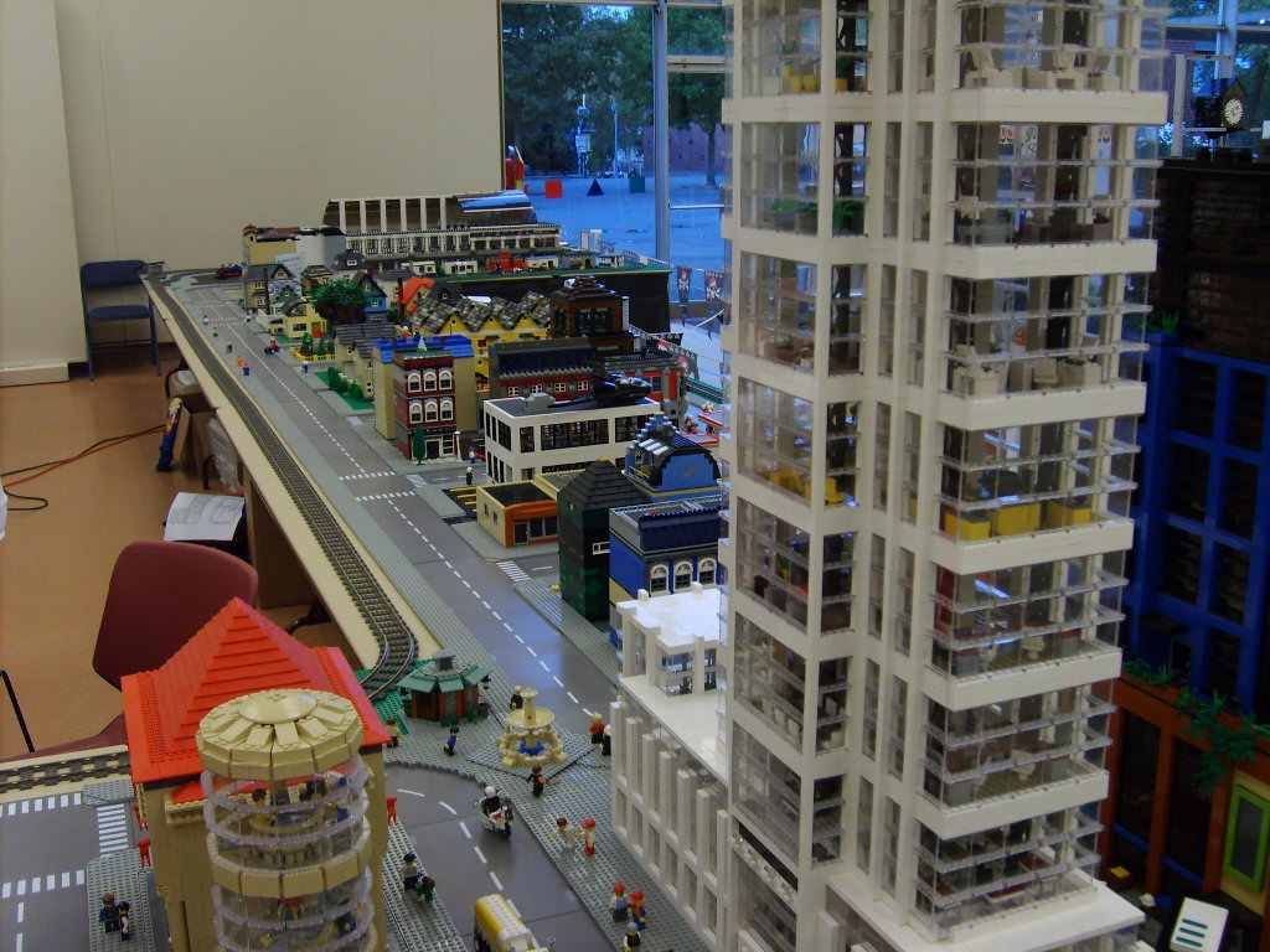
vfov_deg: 40.7
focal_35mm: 35
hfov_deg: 52.6
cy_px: 476
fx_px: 1284
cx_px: 635
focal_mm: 5.8
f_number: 2.8
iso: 100
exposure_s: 1/30
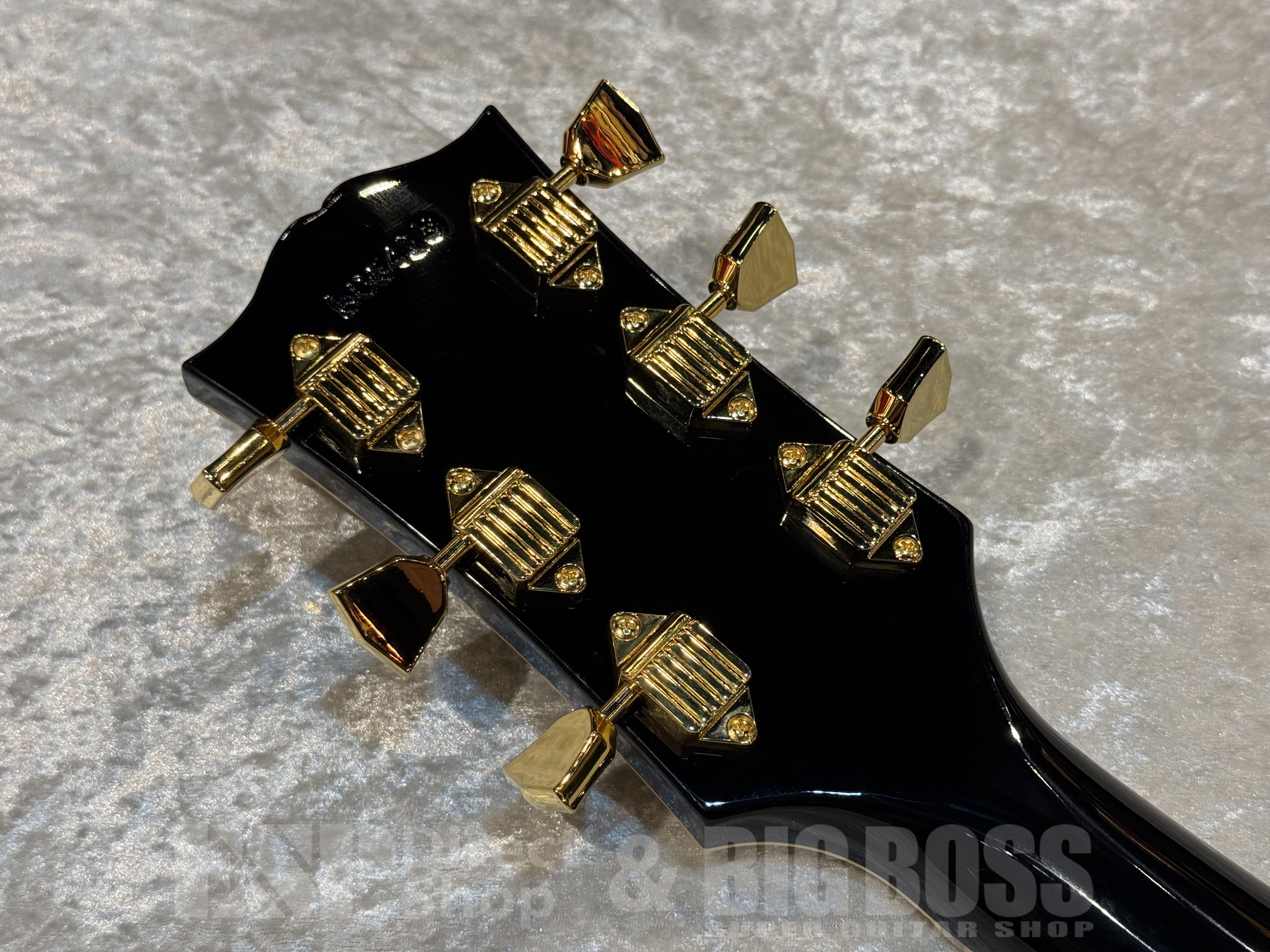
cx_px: 635
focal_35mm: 48
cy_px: 476
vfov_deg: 30.3
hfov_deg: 39.7
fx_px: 1761
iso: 125
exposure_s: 1/120
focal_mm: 6.76
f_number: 1.78
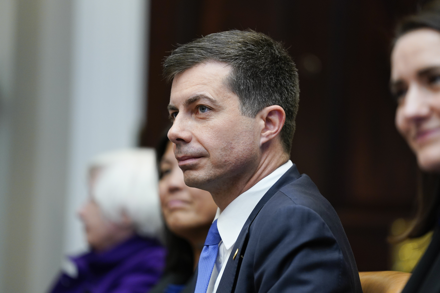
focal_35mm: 200
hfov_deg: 10.3
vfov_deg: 6.9
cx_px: 220
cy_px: 146
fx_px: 2444
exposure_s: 1/320
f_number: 2.8
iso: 2000
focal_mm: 200
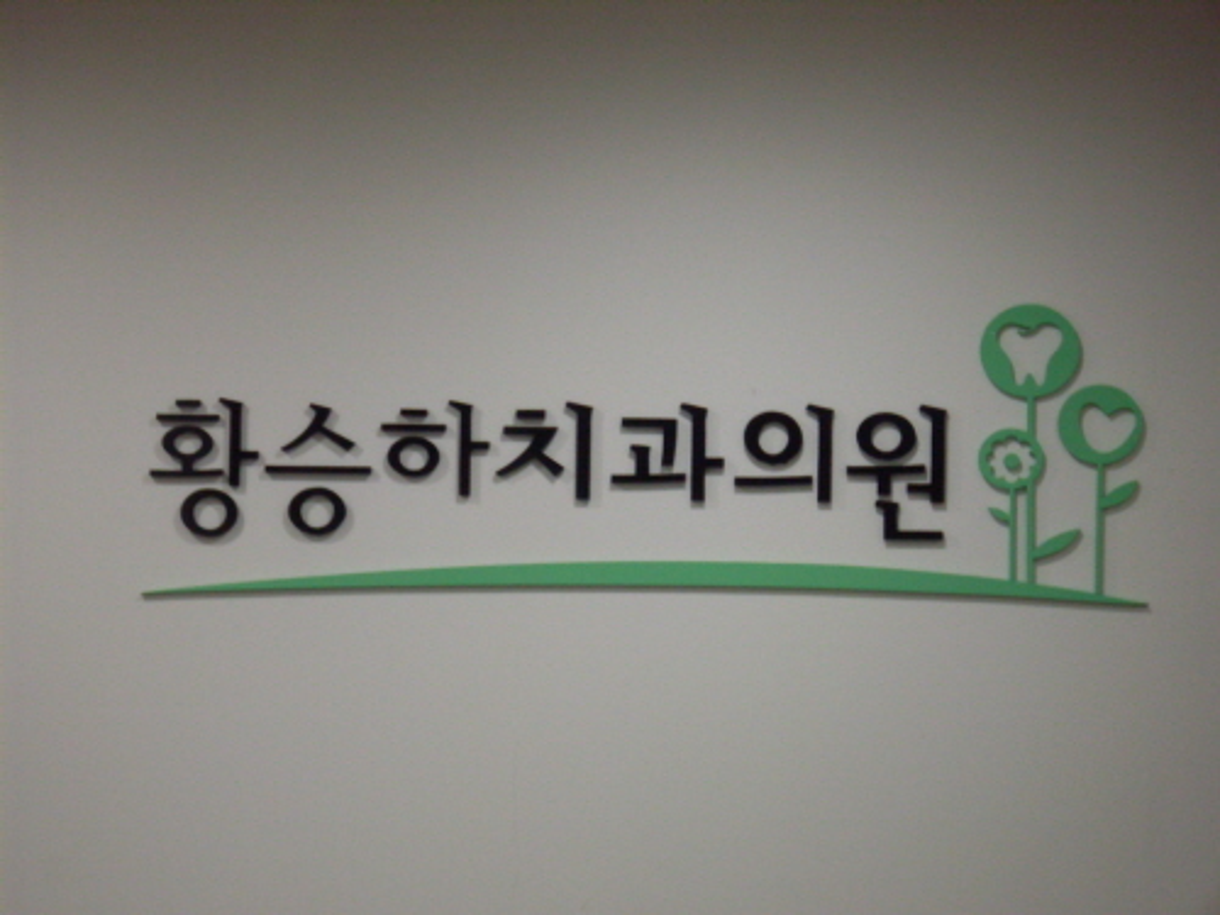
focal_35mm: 114
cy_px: 458
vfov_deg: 13.0
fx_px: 4018
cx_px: 610
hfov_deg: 17.3
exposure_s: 1/30
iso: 200
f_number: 5.2
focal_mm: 18.9
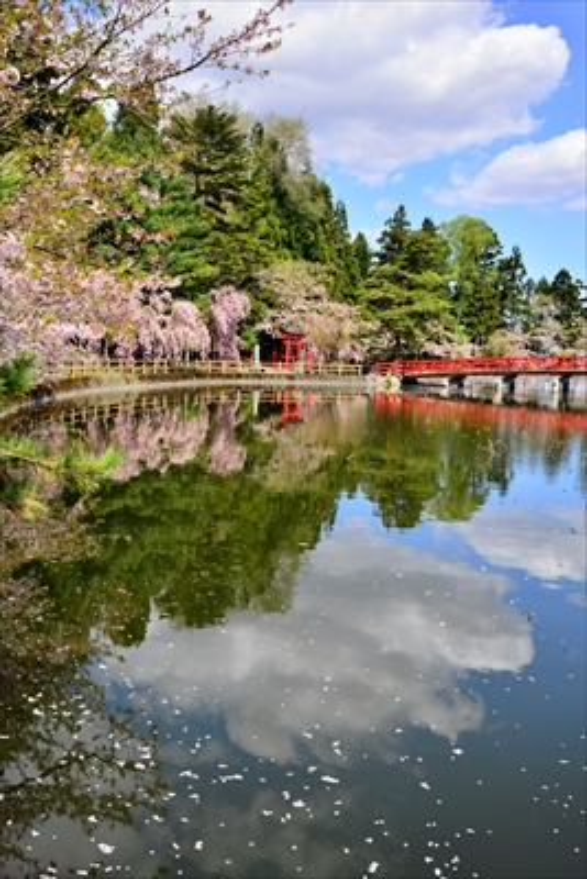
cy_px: 440
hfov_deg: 37.9
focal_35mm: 35
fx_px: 855
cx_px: 294
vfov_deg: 54.4
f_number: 14
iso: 400
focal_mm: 35
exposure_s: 1/250
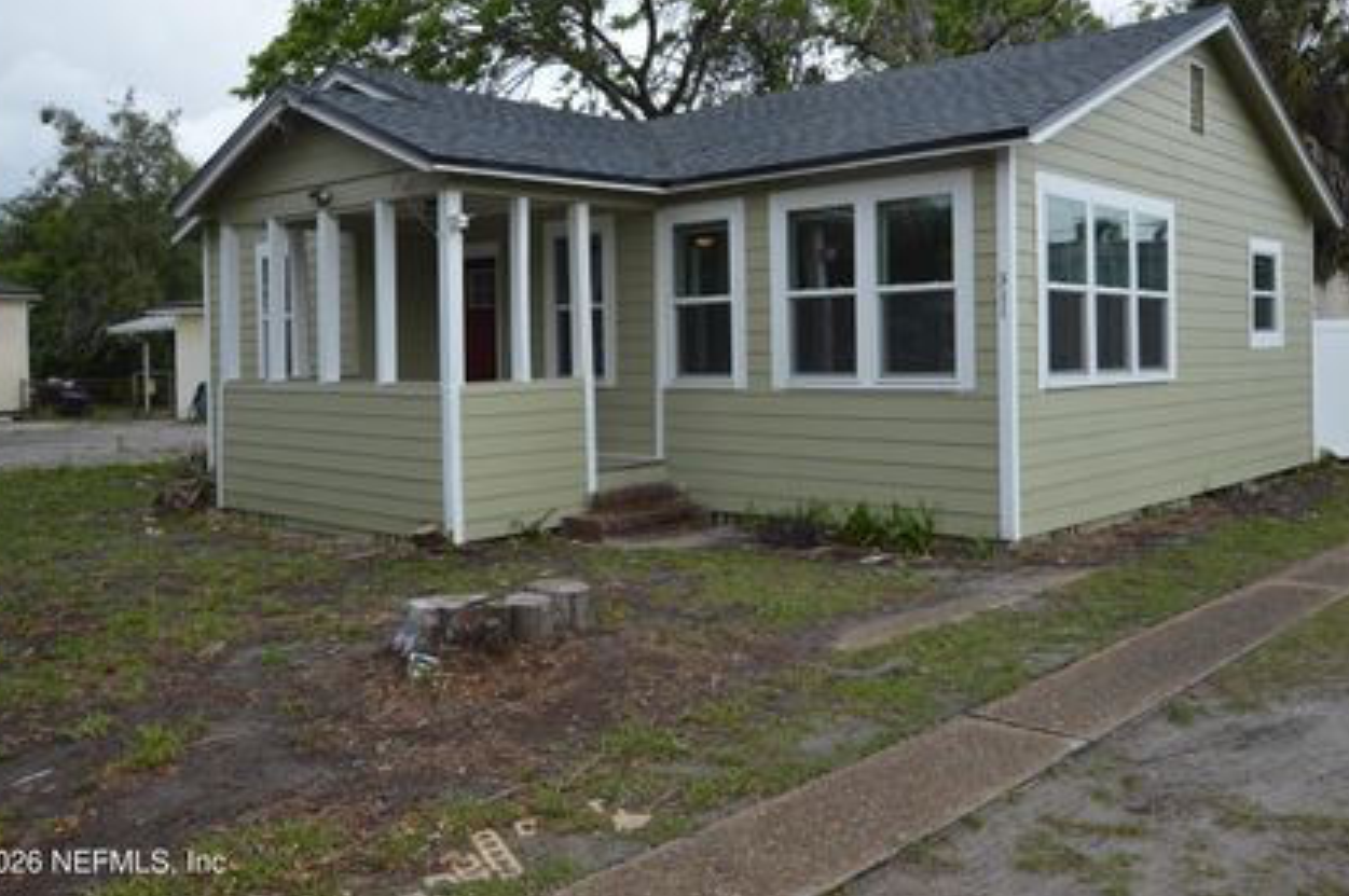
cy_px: 372
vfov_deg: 42.6
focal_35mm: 31
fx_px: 1145
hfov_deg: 60.8
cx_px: 760
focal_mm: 17
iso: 100
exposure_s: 1/250
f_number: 8
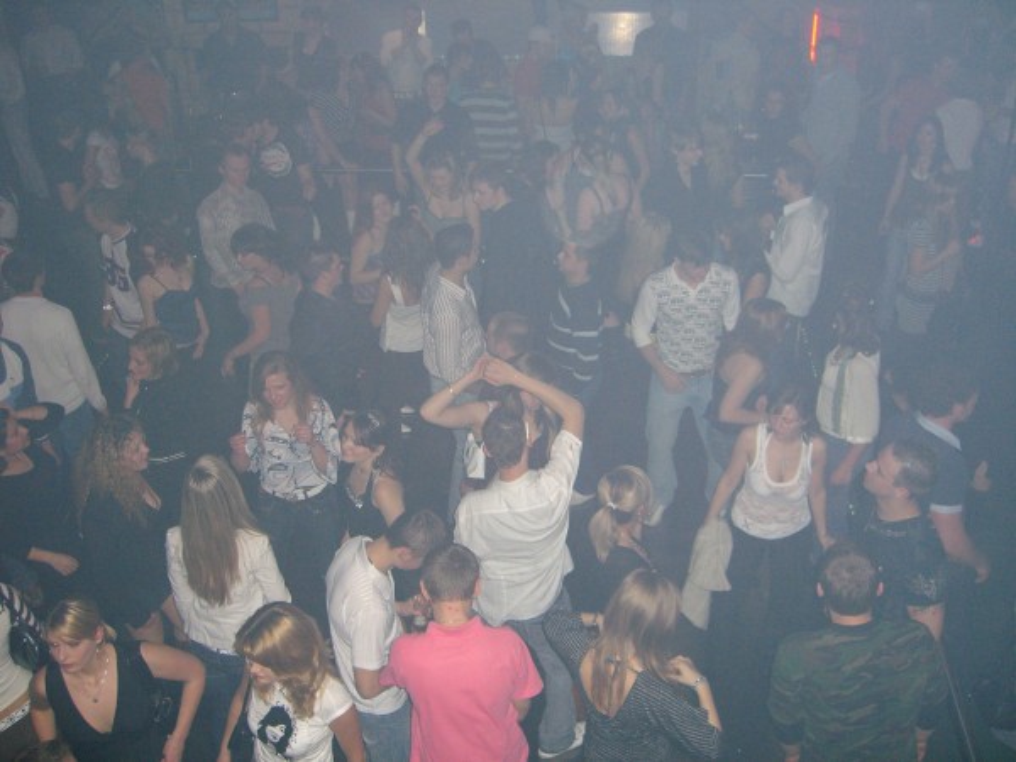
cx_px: 508
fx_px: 1115
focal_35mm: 38
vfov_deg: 37.7
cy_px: 381
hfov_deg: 49.0
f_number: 2.8
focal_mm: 7.9
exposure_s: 1/60
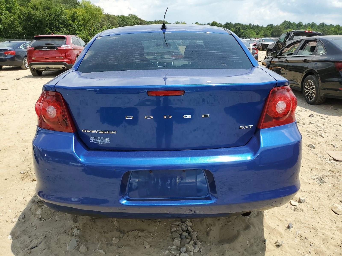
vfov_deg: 53.1
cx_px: 171
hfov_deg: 67.3
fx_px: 257
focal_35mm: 26
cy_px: 128
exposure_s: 1/2500
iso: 50
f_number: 1.5
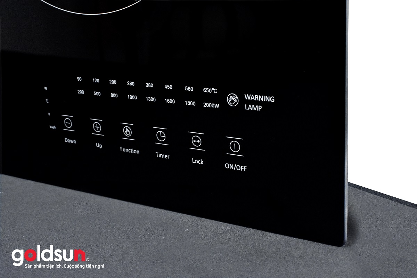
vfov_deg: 25.8
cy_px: 139
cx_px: 208
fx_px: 608
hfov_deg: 37.9
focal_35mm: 52
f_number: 8
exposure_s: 1/80
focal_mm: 35
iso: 1600
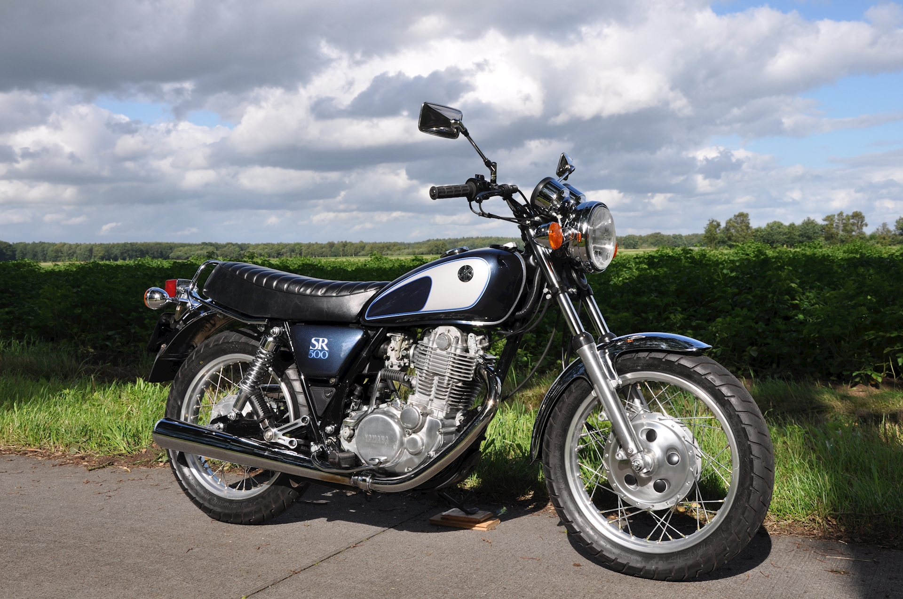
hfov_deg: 49.6
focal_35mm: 39
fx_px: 977
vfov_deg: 34.1
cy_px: 300
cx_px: 452
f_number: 10
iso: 200
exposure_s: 1/400
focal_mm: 26
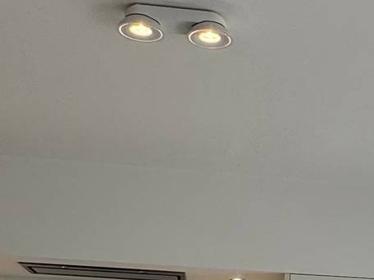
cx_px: 342
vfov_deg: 16.3
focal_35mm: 79
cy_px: 472
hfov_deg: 24.0
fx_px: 853
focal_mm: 2.22
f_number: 2.2
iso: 50
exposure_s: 1/100
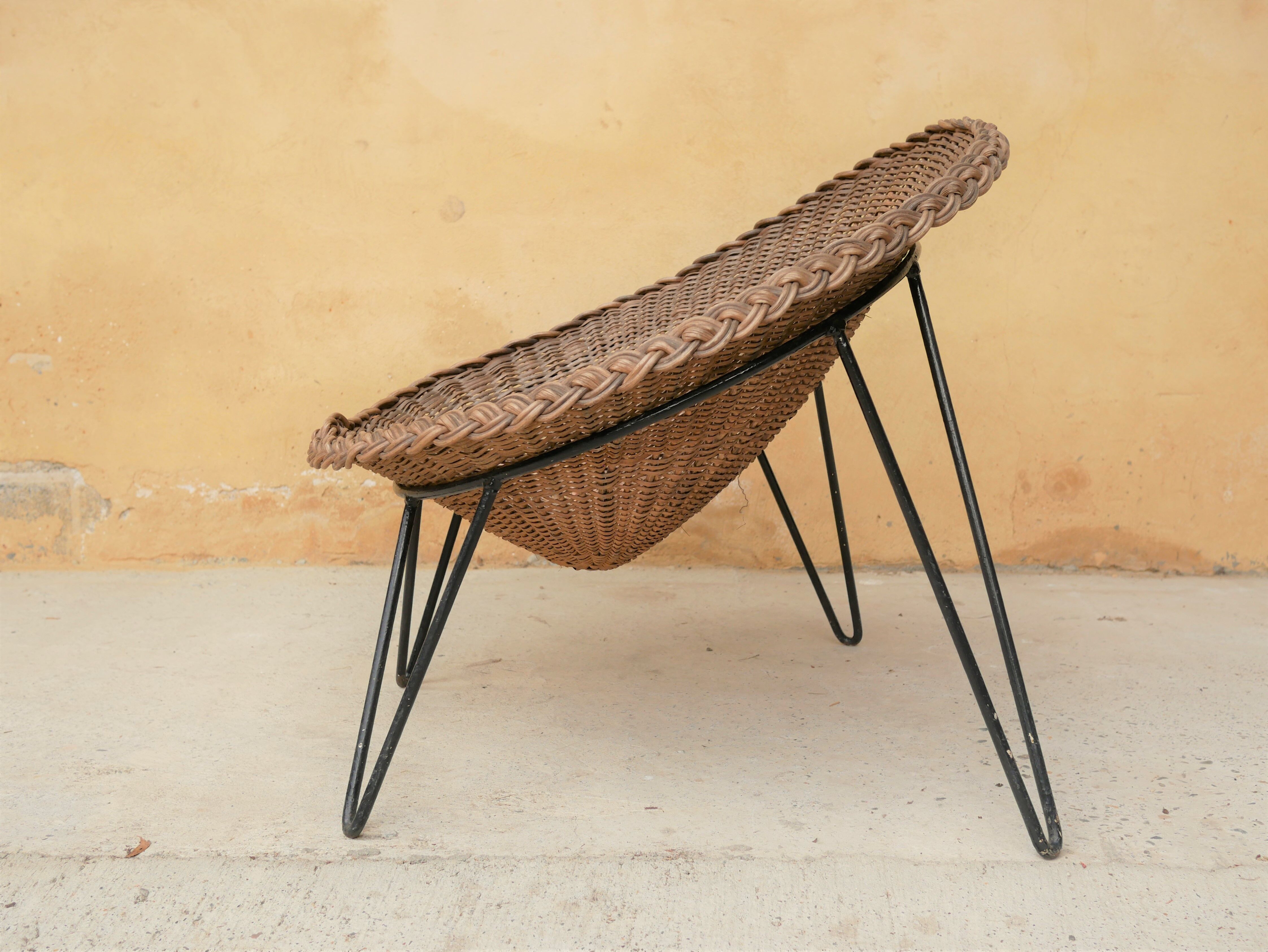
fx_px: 1466
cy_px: 476
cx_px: 634
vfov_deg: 36.0
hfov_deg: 46.8
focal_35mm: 40
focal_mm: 20
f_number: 3.5
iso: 200
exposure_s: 1/500
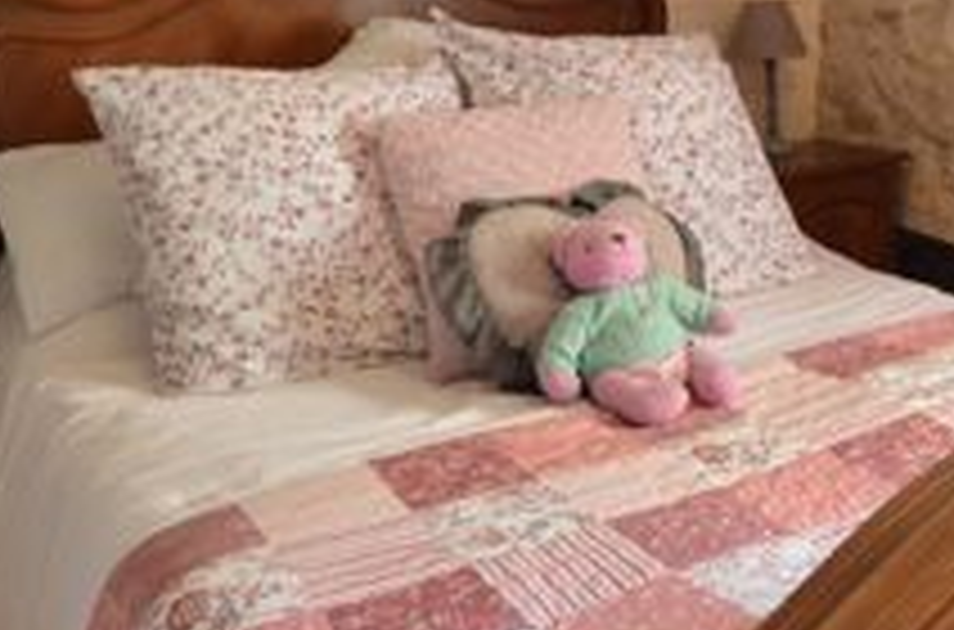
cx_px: 767
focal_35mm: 50
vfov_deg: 26.4
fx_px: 1321
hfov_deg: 38.2
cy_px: 140
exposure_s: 1/60
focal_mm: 10
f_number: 3.5
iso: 800
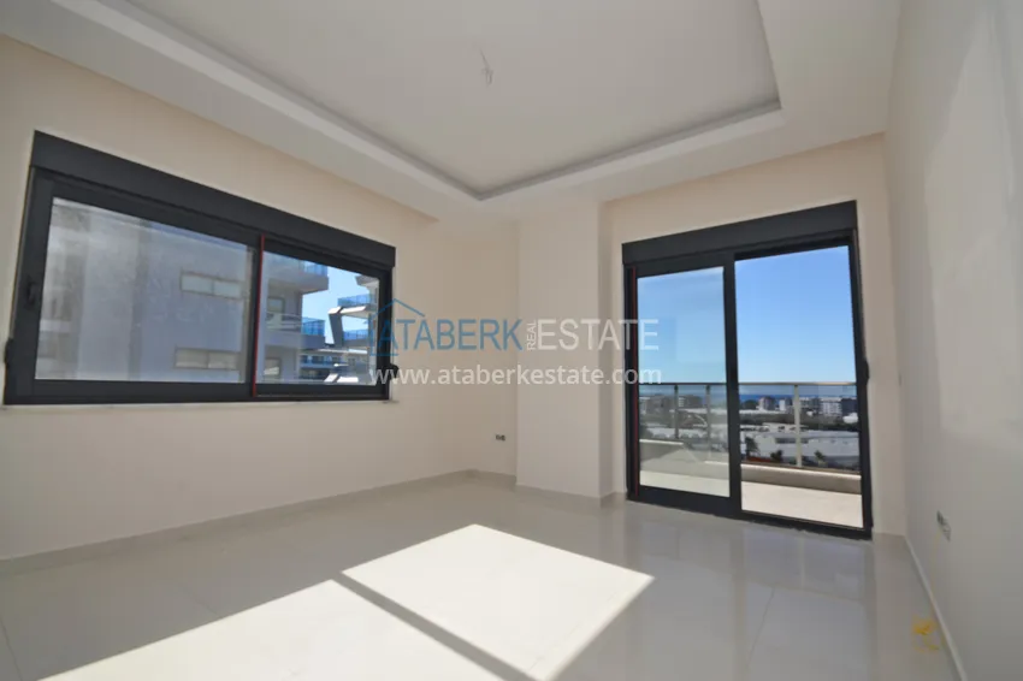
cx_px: 512
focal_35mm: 15
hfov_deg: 100.4
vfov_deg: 77.3
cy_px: 340
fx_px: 426
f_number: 7.1
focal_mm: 10
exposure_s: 1/200
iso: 100
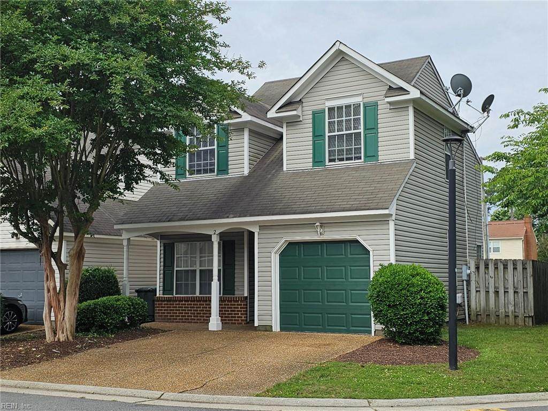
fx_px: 364
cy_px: 206
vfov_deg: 58.8
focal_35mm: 23
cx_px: 274
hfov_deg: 74.0
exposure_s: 1/1250
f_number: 1.7
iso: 20
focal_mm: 6.3
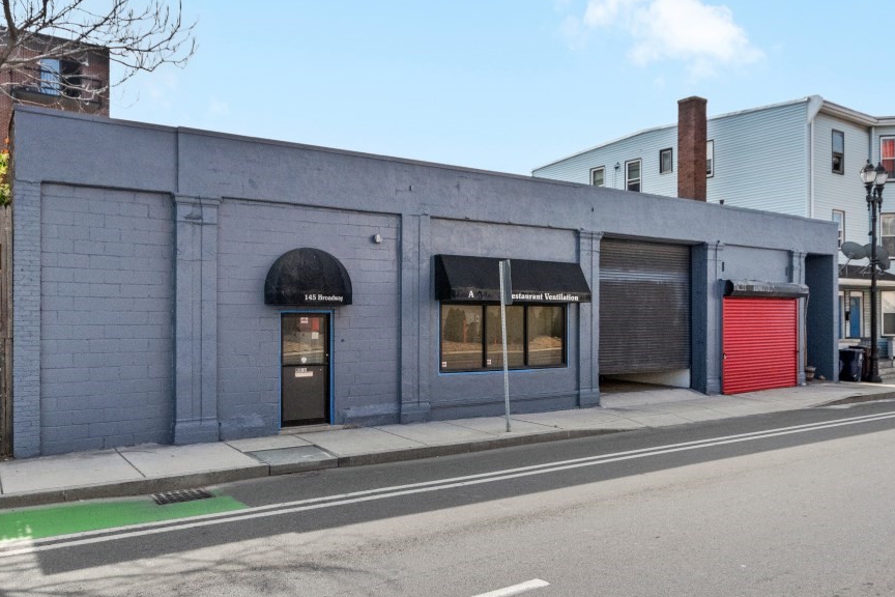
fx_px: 696
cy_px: 302
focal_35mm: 28
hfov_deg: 65.5
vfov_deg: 46.4
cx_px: 438
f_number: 4
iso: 800
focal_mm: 14
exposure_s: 1/8000
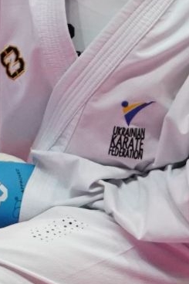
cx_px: -104
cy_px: -174
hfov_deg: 1.9
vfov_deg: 2.9
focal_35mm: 710
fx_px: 5596
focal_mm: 97
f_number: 2.8
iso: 3200
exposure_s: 1/1000
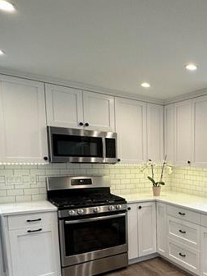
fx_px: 255
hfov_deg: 37.0
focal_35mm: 32
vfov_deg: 55.2
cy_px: 192
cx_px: 228
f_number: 2.2
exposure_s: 1/127
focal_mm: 2.22
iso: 100
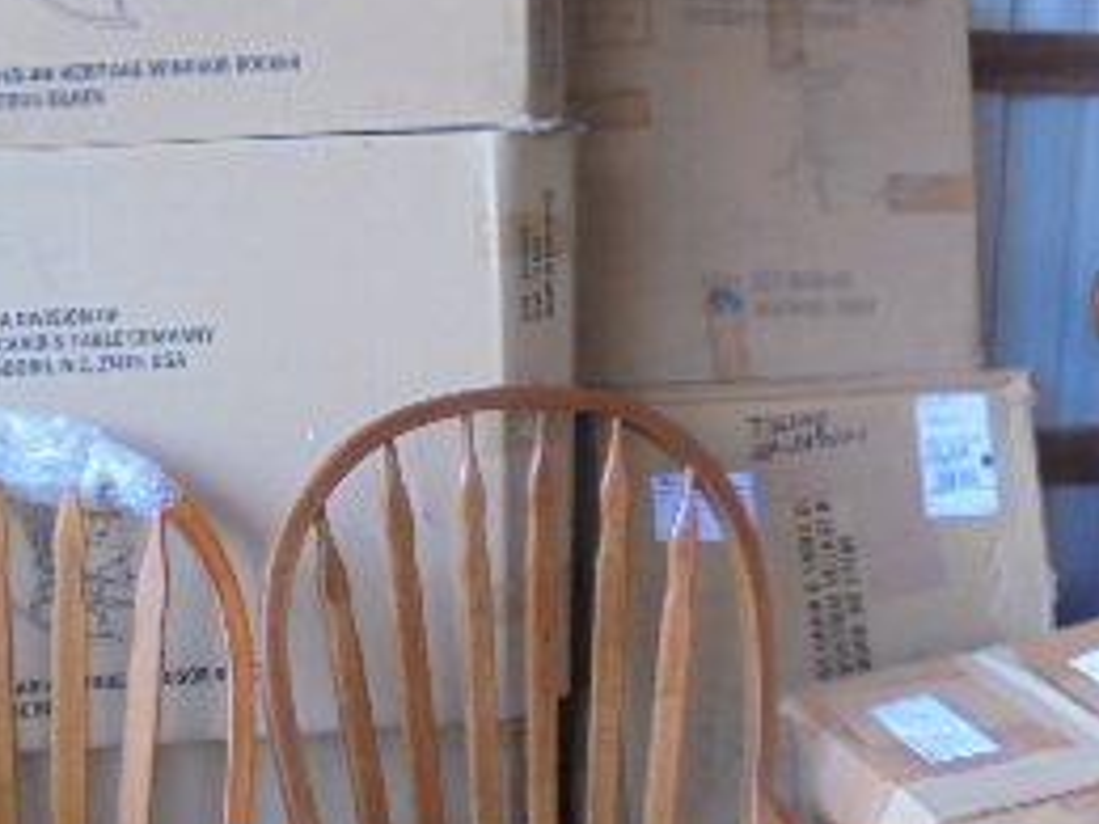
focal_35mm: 64
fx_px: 2032
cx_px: 296
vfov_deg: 22.8
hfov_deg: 29.9
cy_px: 541
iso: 200
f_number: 3.5
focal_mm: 4.6
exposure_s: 1/40
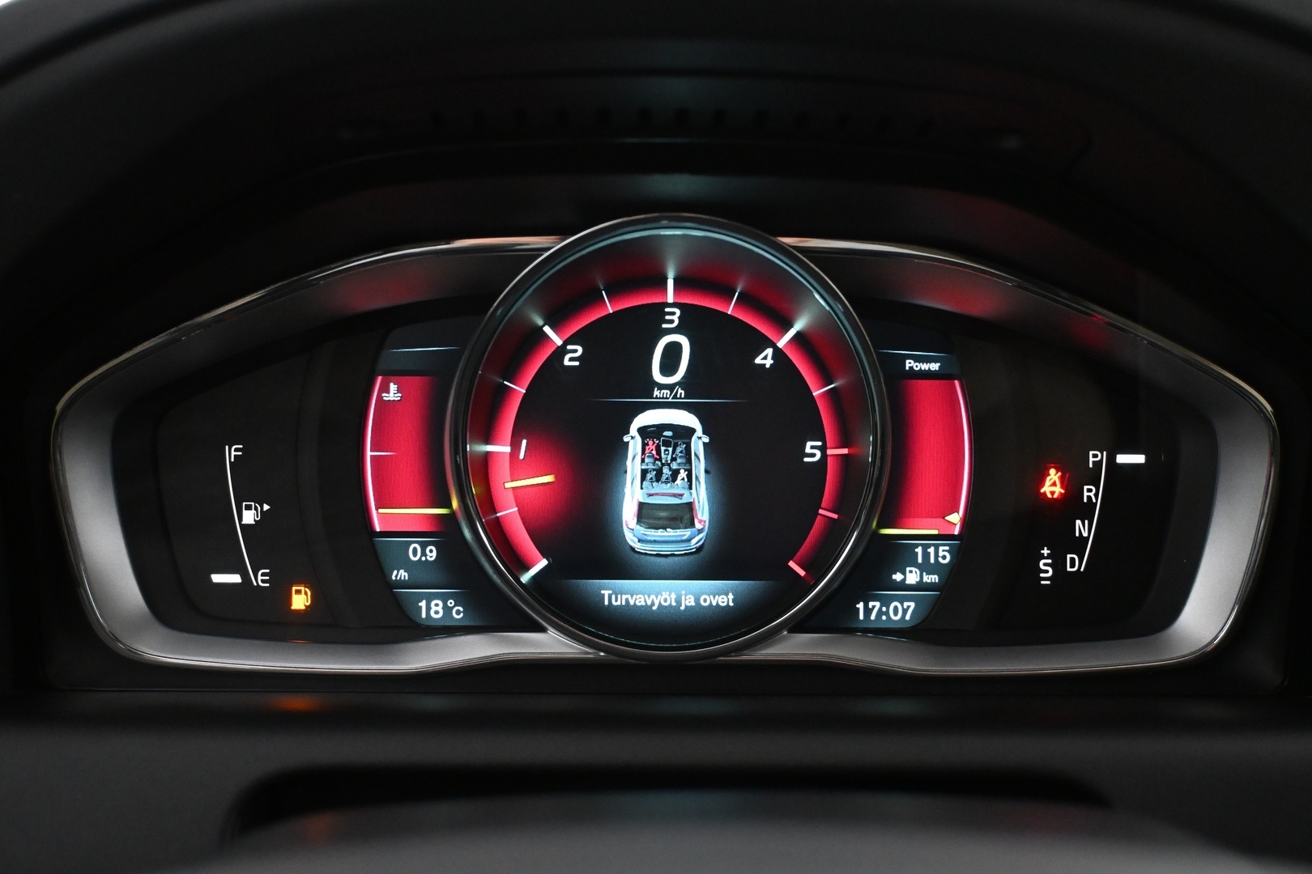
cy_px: 437
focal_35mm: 44
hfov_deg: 45.0
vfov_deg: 30.8
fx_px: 1585
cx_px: 656
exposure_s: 1/50
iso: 5000
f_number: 4.8
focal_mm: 29
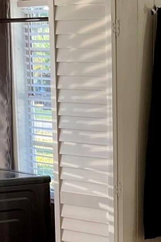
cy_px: 276
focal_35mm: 112
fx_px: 752
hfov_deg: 11.8
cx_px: 217
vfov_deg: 17.6
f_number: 1.8
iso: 64
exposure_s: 1/120
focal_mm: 3
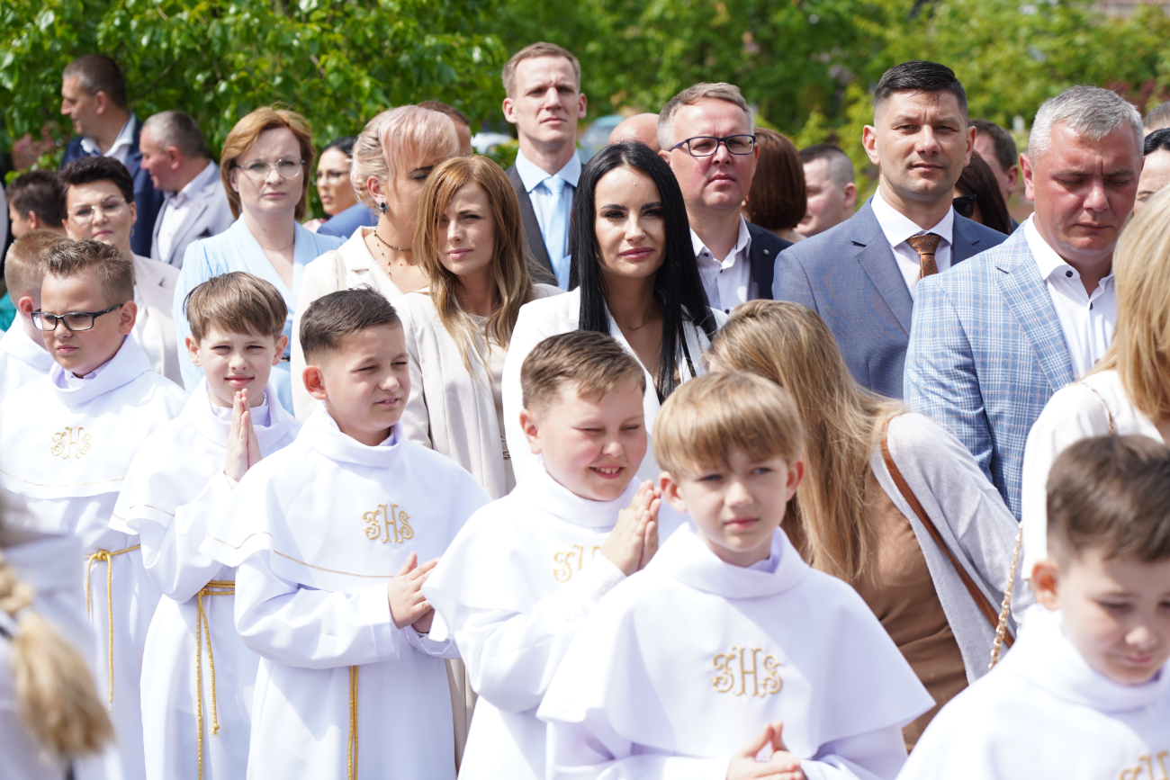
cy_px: 390
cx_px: 585
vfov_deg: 13.0
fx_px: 3413
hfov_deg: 19.5
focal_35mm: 105
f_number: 5.6
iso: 100
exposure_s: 1/320
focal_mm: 105
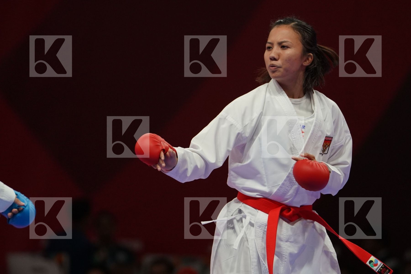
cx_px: 206
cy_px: 137
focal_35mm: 420
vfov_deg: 3.3
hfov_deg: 4.9
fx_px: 4795
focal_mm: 280
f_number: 4
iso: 2500
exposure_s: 1/1000
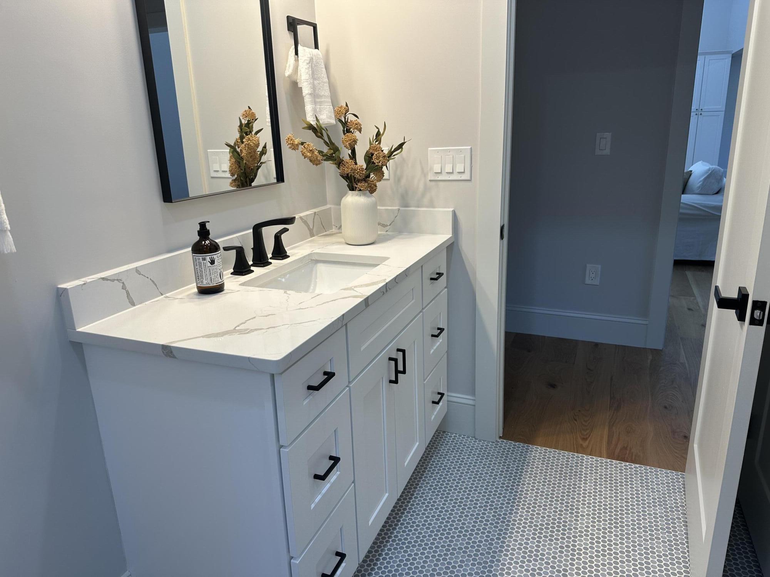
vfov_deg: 56.8
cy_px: 288
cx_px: 385
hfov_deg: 71.6
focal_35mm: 24
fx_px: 534
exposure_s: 1/120
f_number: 1.78
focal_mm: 6.86
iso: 80
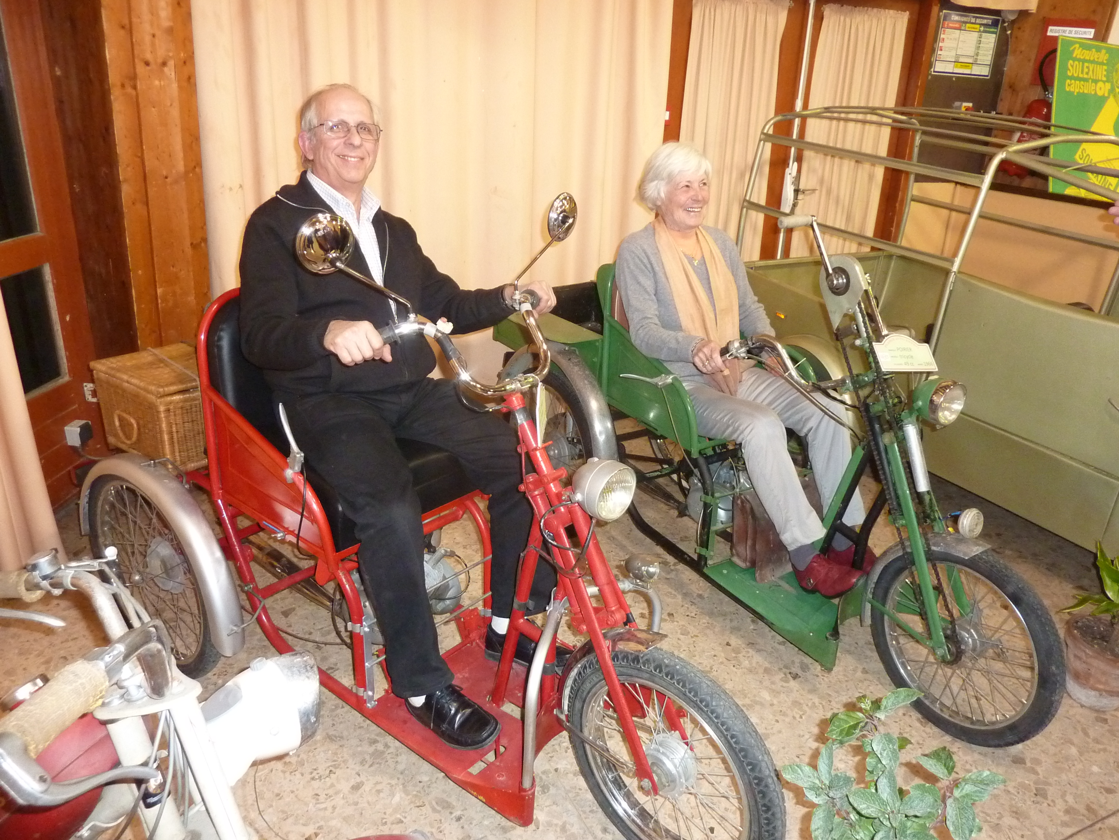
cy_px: 420
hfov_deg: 69.4
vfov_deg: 54.9
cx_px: 560
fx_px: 808
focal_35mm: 25
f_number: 3.3
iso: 500
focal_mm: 4.1
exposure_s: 1/30
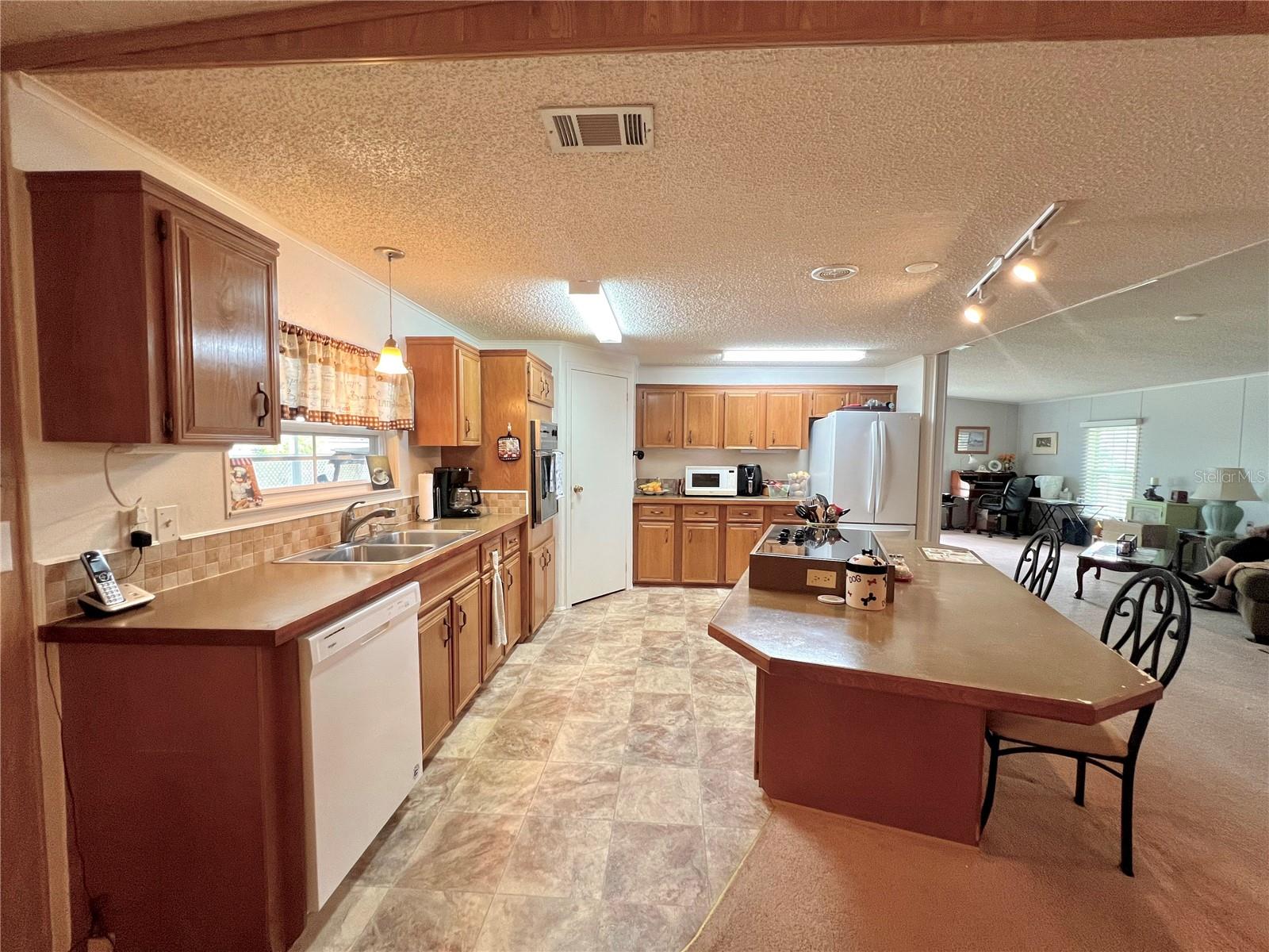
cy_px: 476
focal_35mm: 13
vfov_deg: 89.9
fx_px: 477
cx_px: 634
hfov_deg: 106.2
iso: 200
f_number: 1.8
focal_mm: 1.57
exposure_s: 1/60
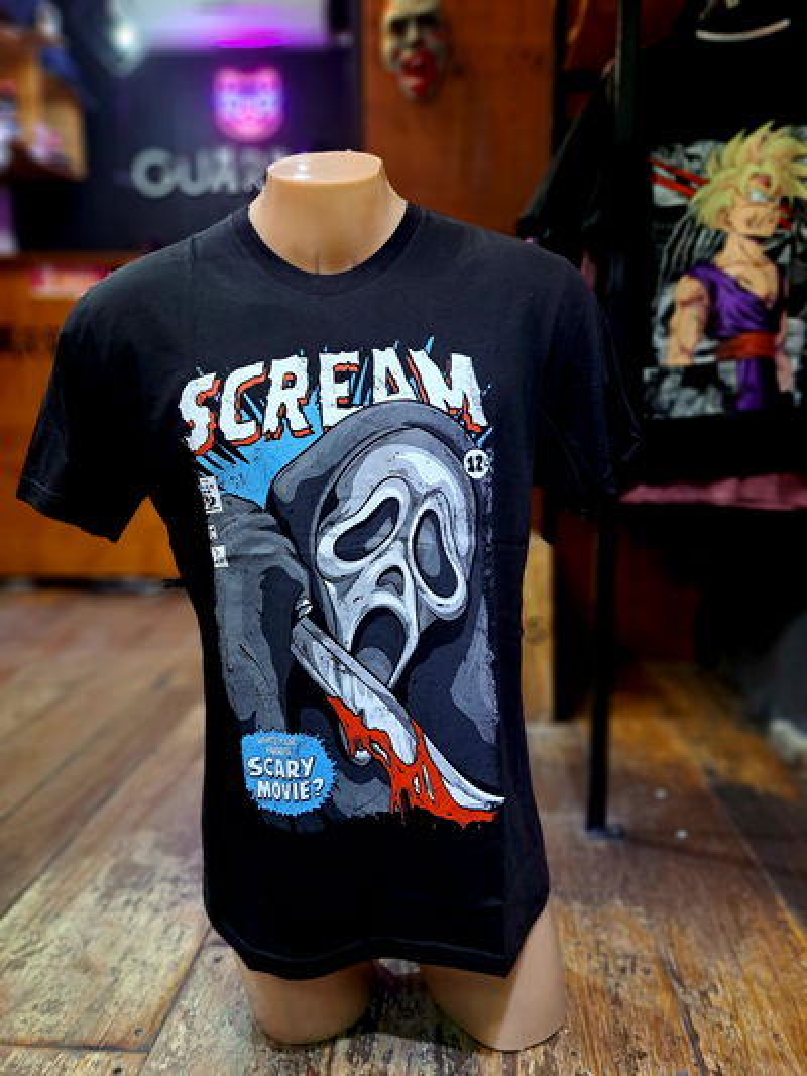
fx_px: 746
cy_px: 538
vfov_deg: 71.6
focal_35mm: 24
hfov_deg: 56.8
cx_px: 404
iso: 100
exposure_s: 1/50
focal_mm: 5.23
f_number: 1.8
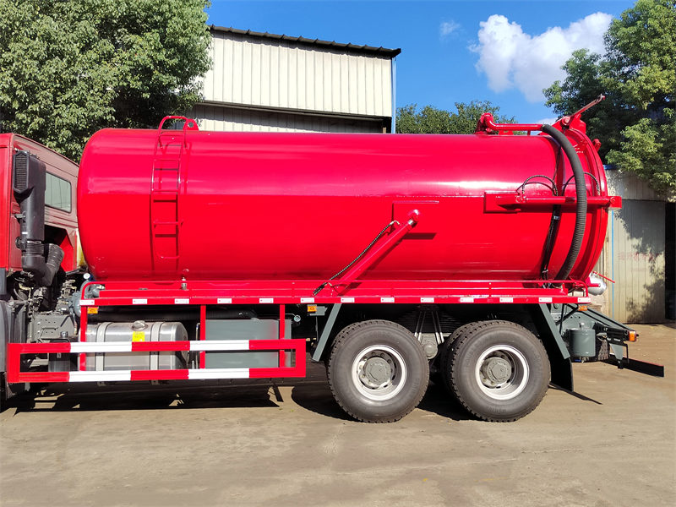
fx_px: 547
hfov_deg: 63.4
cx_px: 338
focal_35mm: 28
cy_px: 254
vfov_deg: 49.7
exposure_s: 1/1491
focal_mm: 5.52
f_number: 1.9
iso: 224
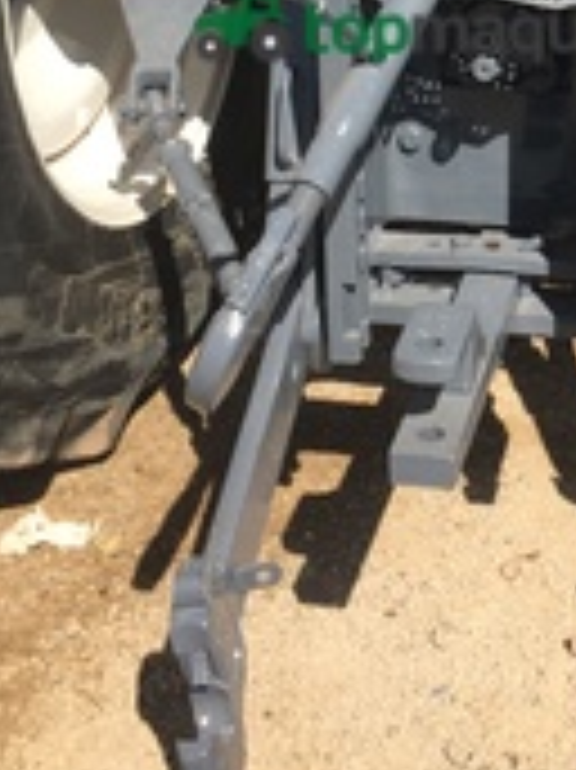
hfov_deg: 20.5
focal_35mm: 70
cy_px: 27
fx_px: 1555
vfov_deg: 26.5
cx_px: 533
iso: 25
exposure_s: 1/1603
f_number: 2.2
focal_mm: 4.15
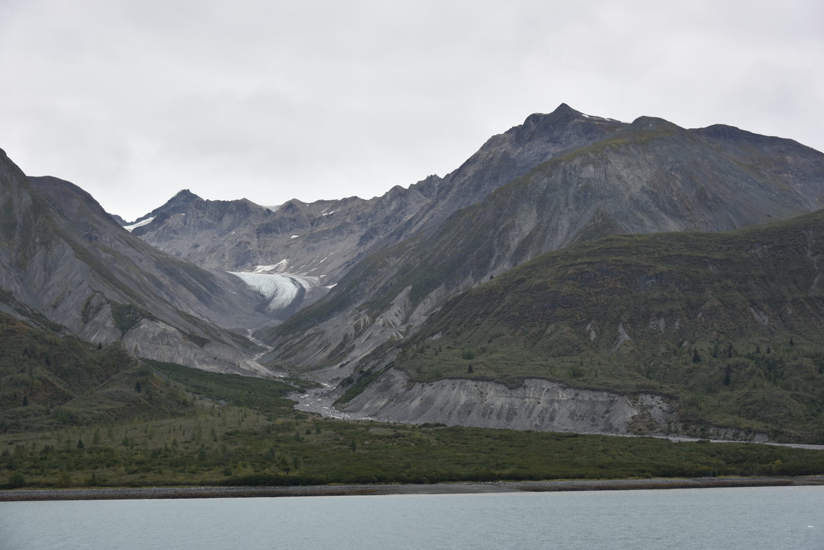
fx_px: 1419
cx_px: 412
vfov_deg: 21.9
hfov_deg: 32.4
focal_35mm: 62
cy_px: 275
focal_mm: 62
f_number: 6.3
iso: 100
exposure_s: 1/160
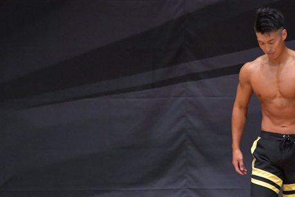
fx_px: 4333
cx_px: 238
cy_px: 144
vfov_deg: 2.6
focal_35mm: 529
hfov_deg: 3.9
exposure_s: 1/400
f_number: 5.6
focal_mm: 210
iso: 6400
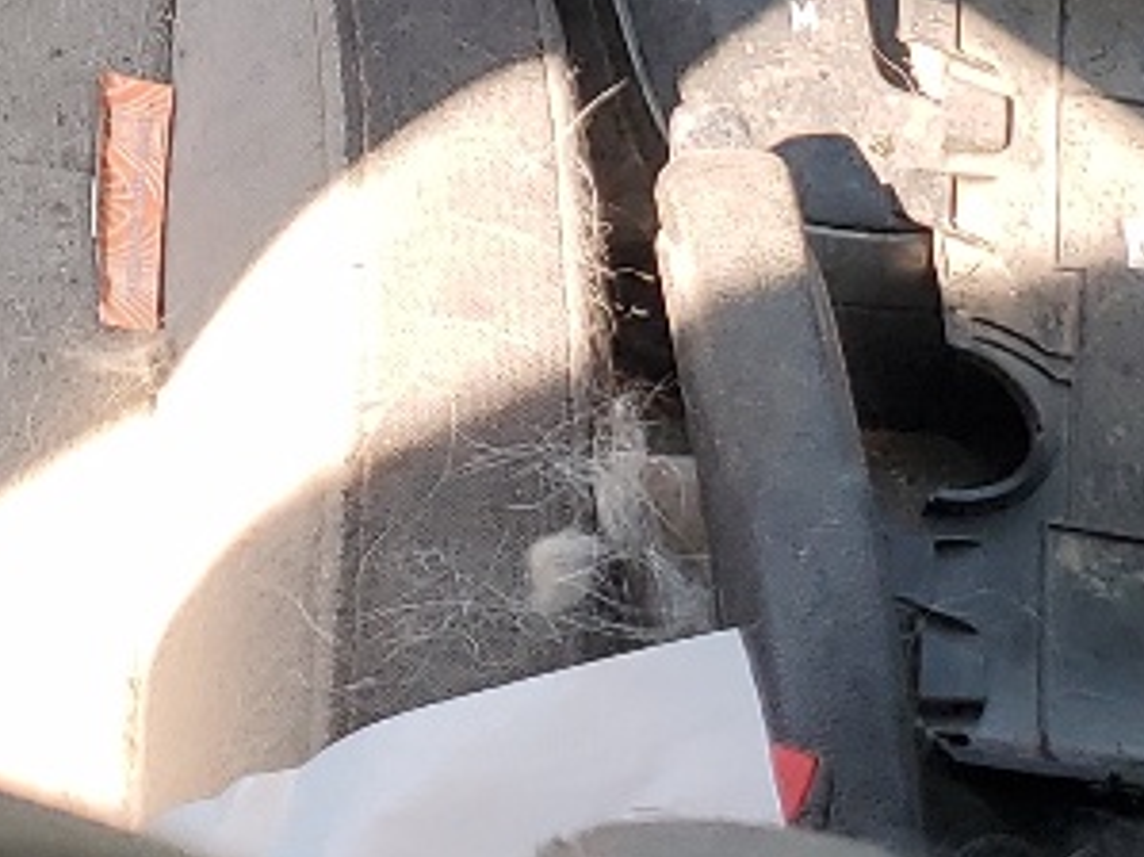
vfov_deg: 9.9
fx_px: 4592
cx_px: 451
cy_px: -865
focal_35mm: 139
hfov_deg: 14.2
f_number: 1.5
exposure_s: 1/294
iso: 50
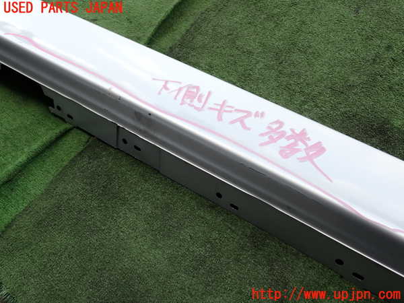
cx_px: 202
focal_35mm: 30
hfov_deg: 60.0
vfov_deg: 46.8
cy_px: 152
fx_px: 350
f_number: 3.2
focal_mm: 5.4
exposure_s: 1/200
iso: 100
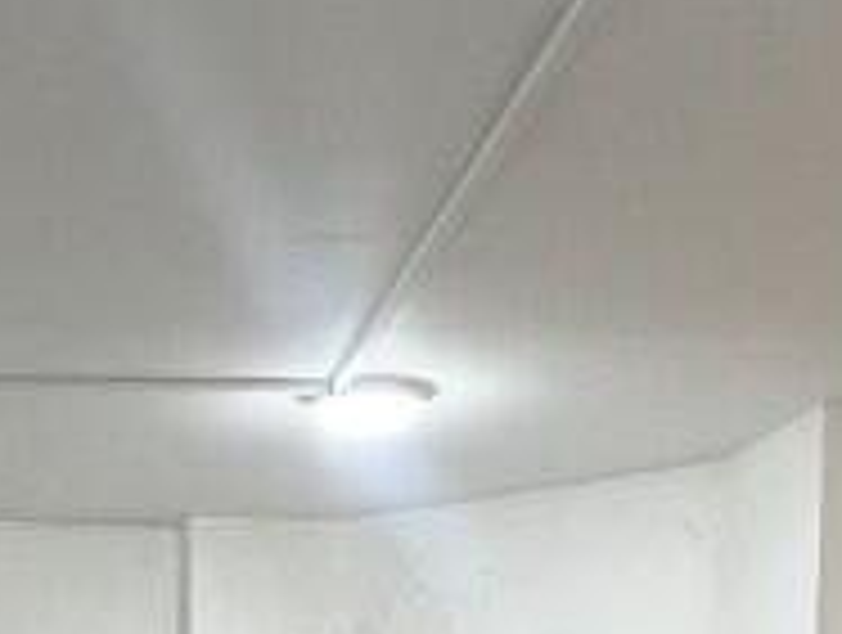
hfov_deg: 26.6
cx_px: 108
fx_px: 1730
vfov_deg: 17.8
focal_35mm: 71
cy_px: 1043
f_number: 1.8
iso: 100
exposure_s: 1/100
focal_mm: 1.57
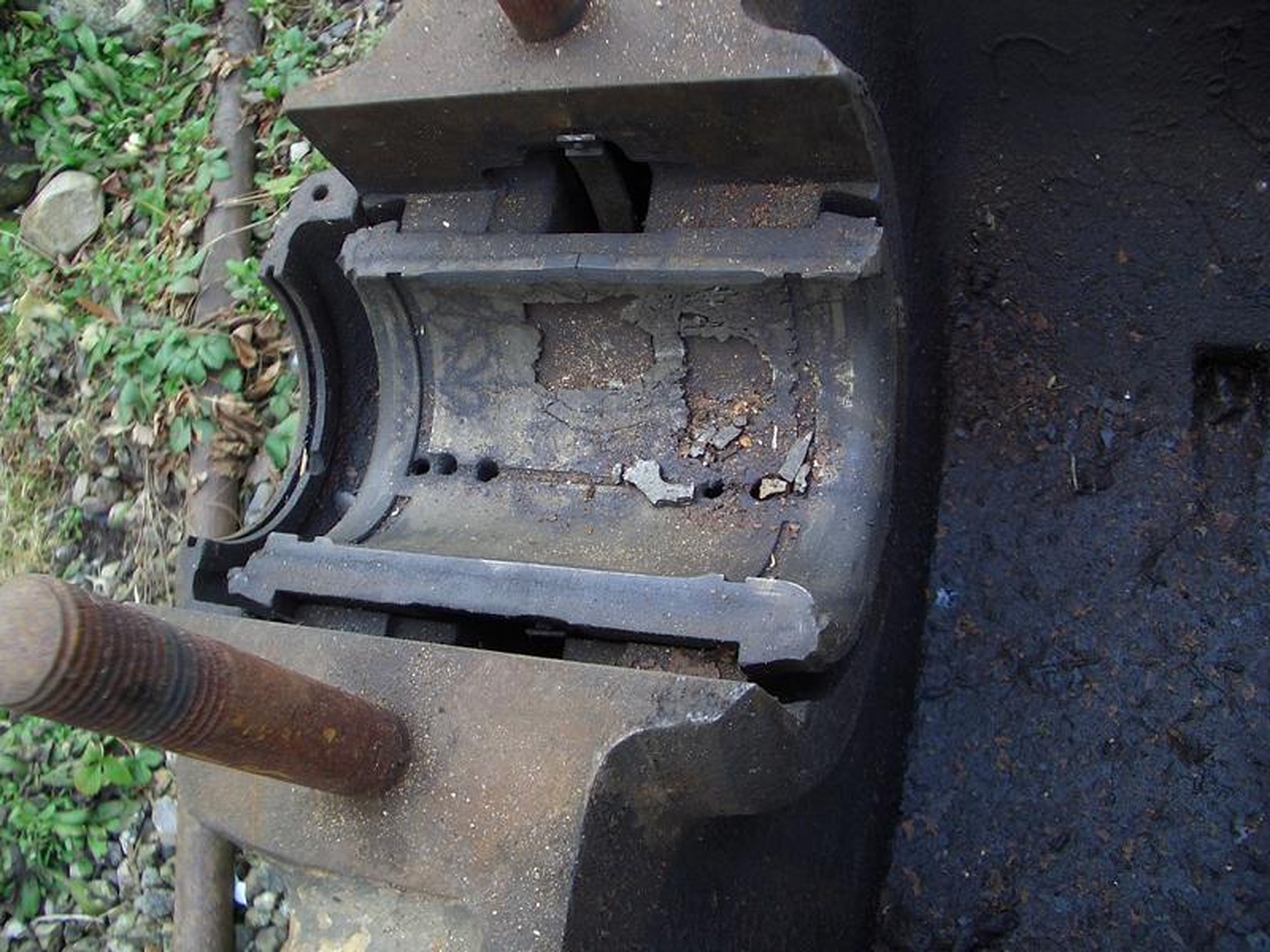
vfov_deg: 40.7
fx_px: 1284
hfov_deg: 52.6
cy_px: 476
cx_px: 635
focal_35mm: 35
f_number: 2.6
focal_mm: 5.8
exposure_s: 1/100
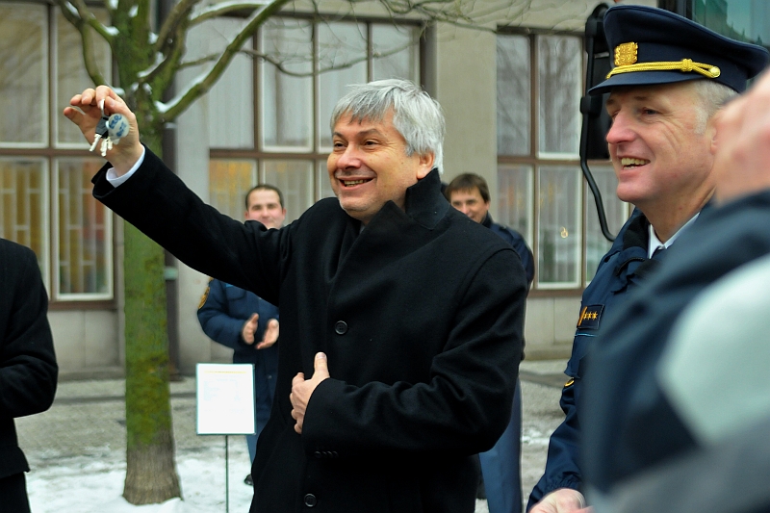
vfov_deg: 25.7
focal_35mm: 52
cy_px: 256
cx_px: 385
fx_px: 1123
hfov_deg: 37.9
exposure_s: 1/125
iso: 800
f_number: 2.8
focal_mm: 35
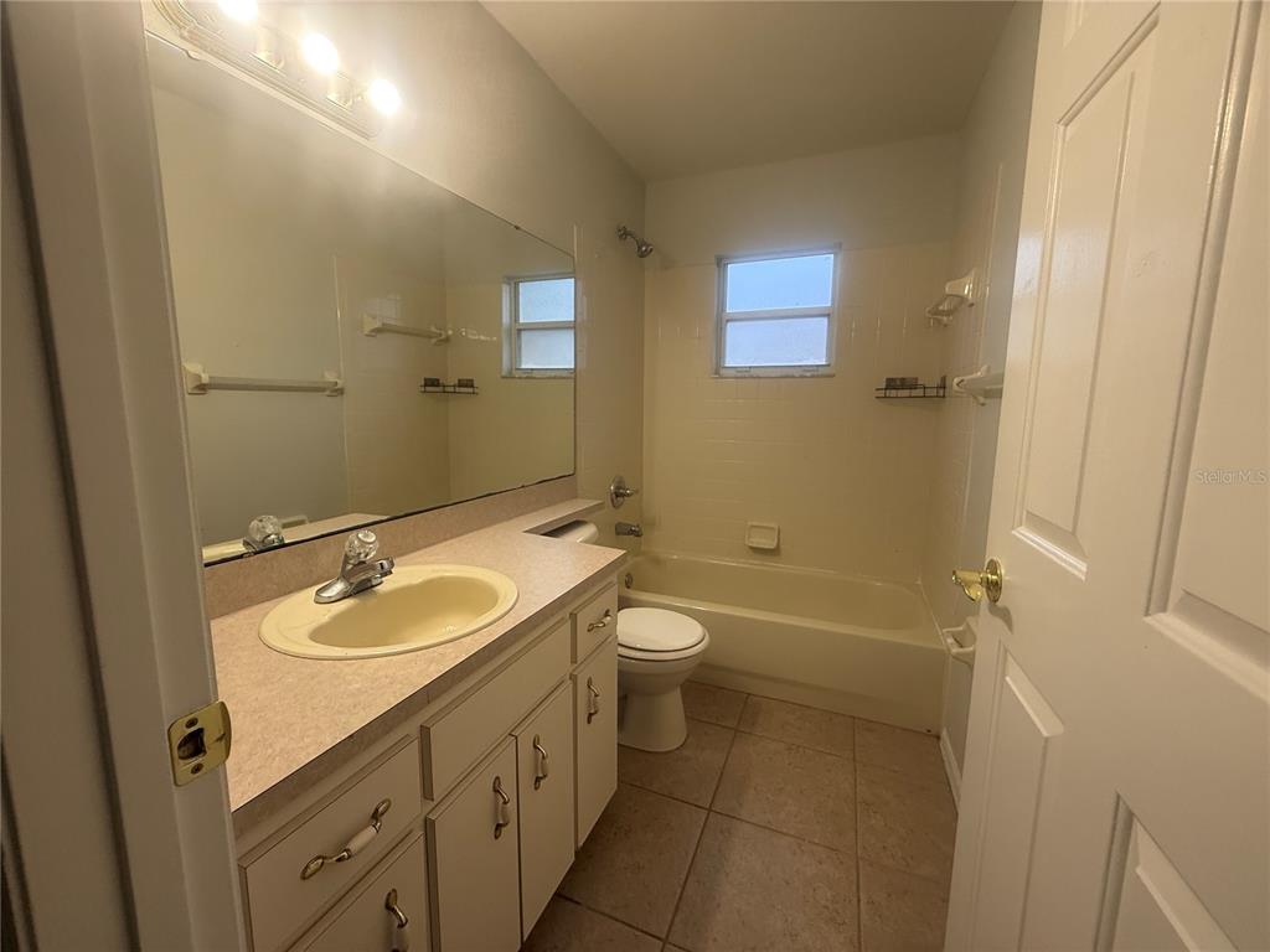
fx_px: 514
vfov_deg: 85.7
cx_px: 635
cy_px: 476
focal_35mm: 14
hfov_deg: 102.1
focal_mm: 2.22
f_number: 2.2
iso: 160
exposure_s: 1/120
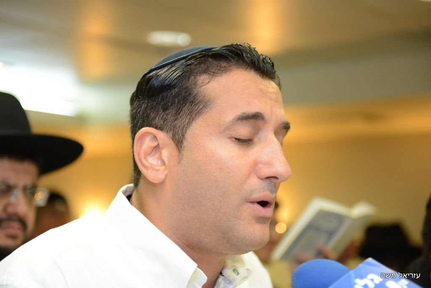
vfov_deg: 19.5
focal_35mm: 70
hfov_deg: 28.8
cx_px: 216
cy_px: 144
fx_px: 838
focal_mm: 70
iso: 1600
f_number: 2.8
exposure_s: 1/100
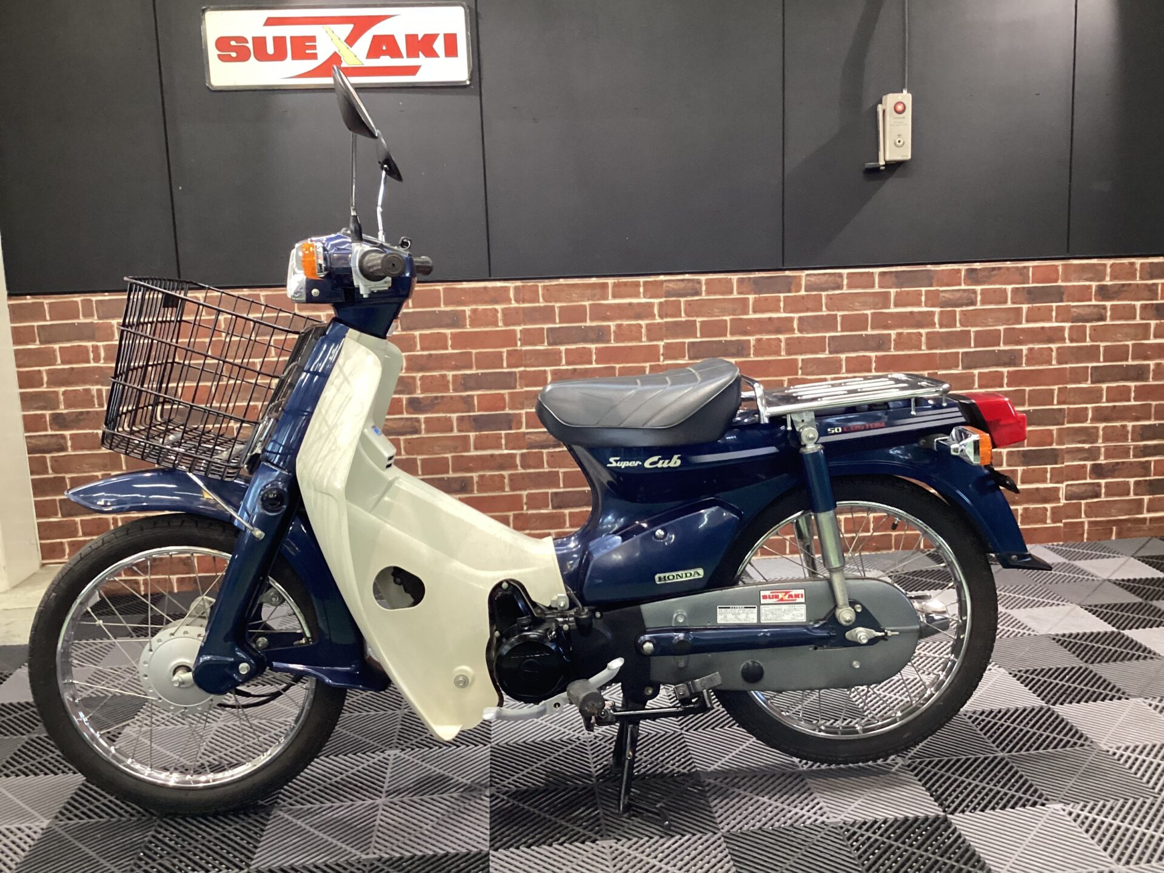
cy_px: 436
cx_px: 582
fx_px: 1042
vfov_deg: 45.4
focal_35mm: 31
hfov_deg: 58.4
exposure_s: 1/40
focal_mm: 3.3
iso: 320
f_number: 2.4
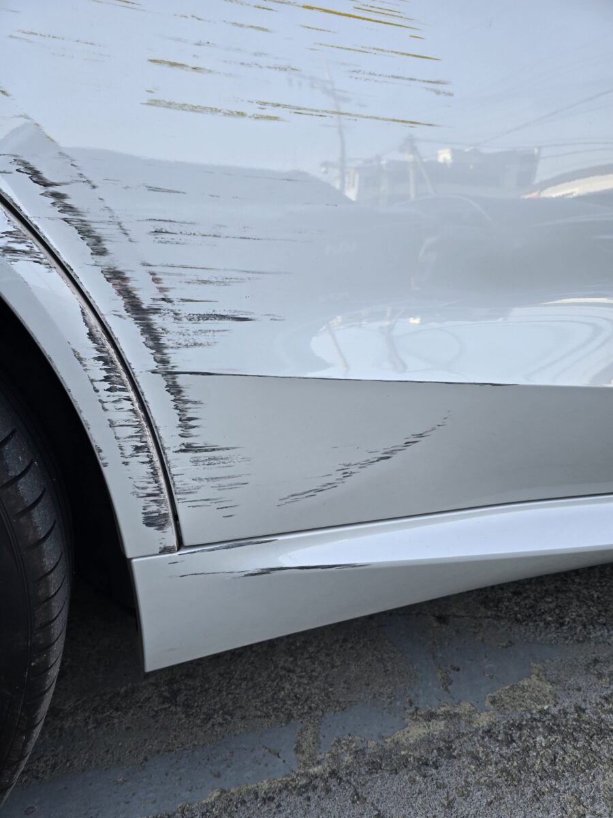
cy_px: 409
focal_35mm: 23
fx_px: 543
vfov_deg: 73.9
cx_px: 306
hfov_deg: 58.9
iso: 16
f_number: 1.7
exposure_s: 1/180
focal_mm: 6.3
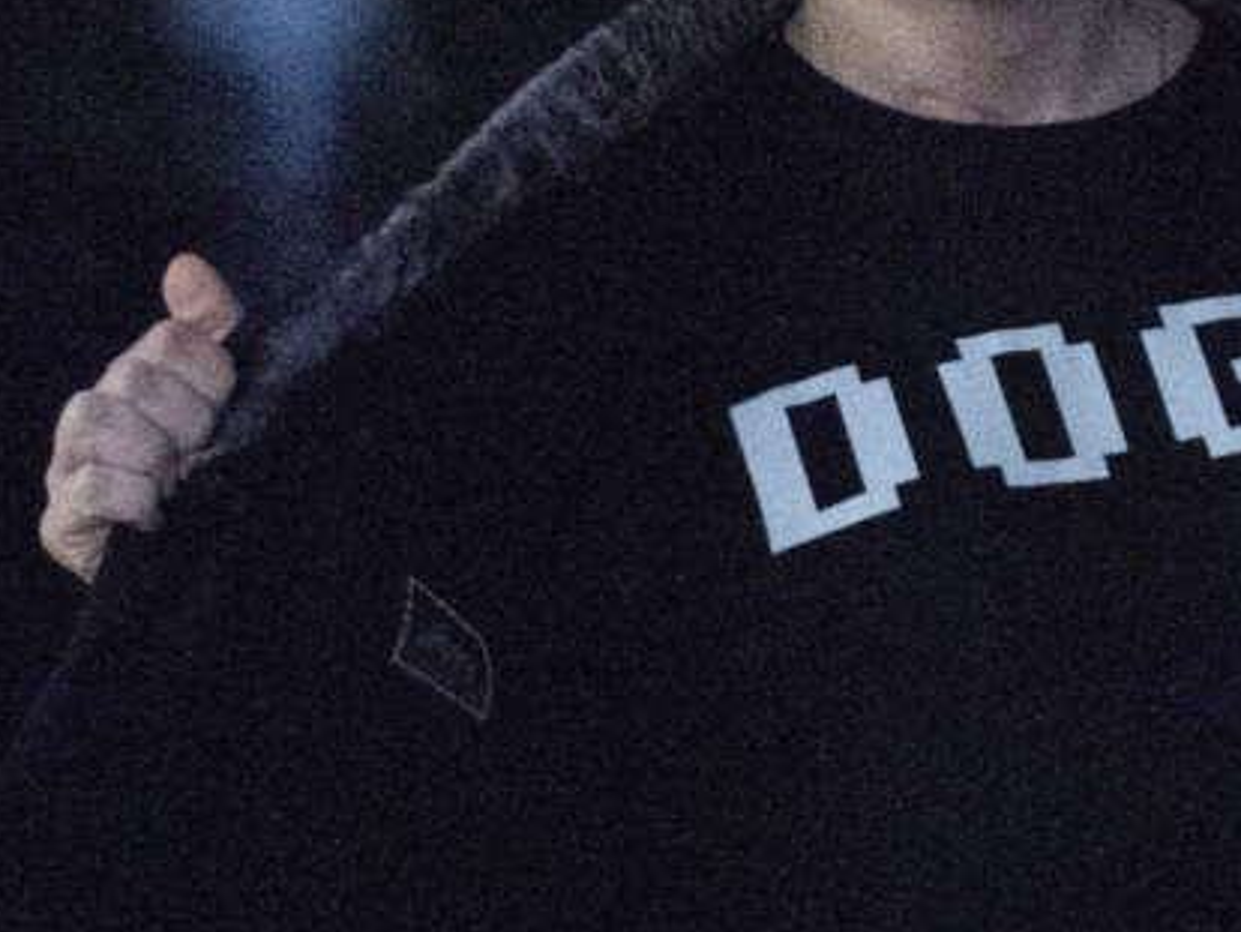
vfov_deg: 6.0
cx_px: 995
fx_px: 8824
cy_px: 256
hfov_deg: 8.0
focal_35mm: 246
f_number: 3.2
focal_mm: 106
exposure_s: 1/160
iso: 8000
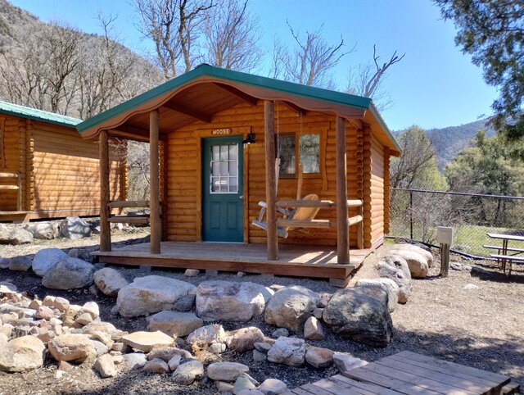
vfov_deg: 49.9
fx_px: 424
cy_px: 198
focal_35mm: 28
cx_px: 262
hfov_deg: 63.4
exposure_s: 1/376
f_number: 1.8
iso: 100
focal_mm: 4.27
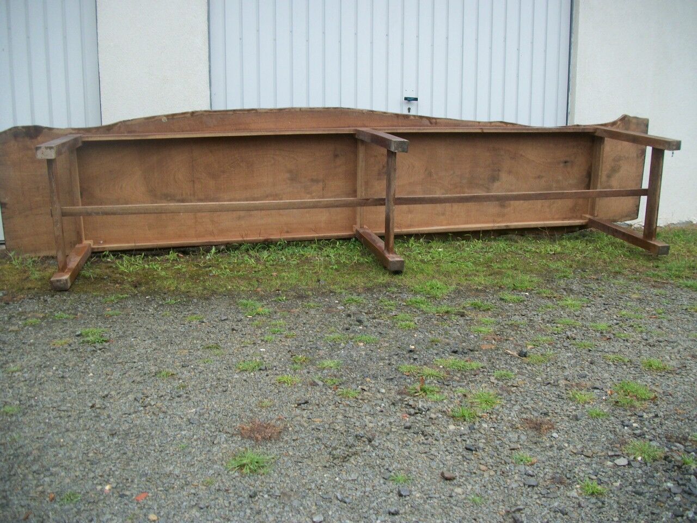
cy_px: 262
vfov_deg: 44.2
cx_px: 348
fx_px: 644
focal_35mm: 32
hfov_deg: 56.8
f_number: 2.9
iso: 80
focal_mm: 5.7
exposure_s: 1/80
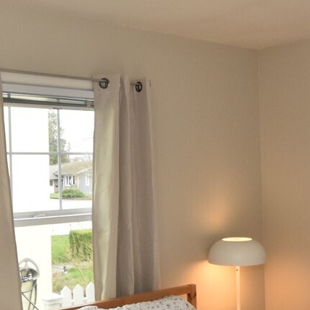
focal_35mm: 50
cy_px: 179
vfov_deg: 34.0
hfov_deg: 33.3
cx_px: 236
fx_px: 507
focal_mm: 10
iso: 800
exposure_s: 1/200
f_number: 5
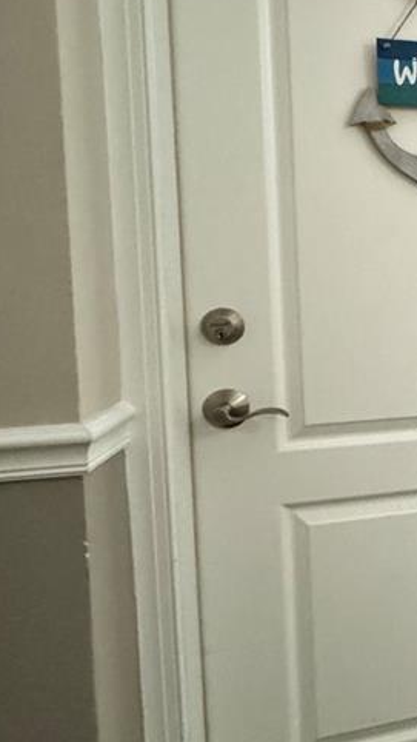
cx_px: 677
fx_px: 747
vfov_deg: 52.6
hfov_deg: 23.0
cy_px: 311
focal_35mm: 38
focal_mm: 2.22
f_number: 2.2
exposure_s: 1/40
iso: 1000
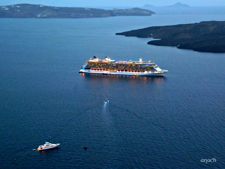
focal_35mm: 67
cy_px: 84
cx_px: 112
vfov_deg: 21.9
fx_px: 435
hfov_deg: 29.0
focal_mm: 11.9
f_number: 3.4
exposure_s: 1/6
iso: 800
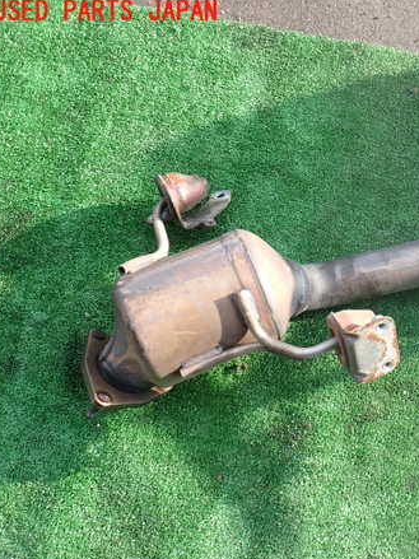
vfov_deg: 45.8
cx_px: 368
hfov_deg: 33.5
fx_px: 662
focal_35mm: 41
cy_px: 283
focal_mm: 5.4
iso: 100
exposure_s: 1/160
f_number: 3.2
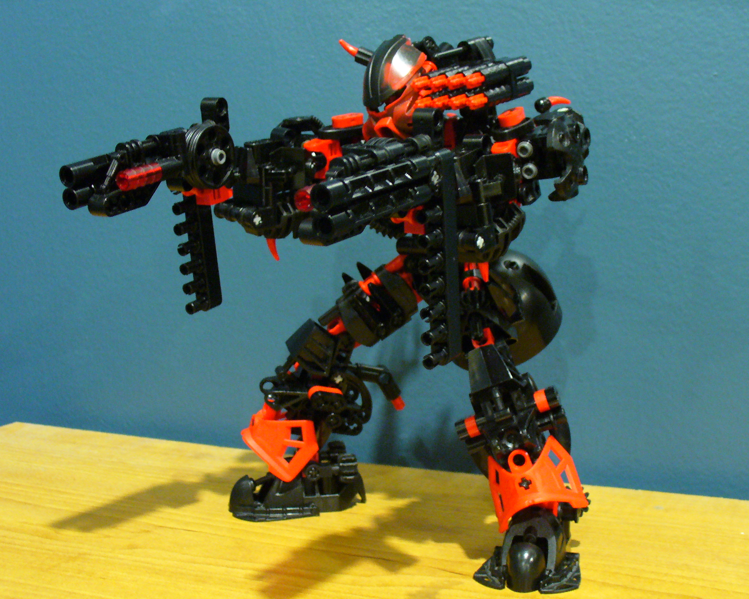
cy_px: 300
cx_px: 354
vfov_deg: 34.2
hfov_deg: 42.0
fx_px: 975
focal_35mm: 44
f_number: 2.9
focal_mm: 7
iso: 200
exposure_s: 1/2
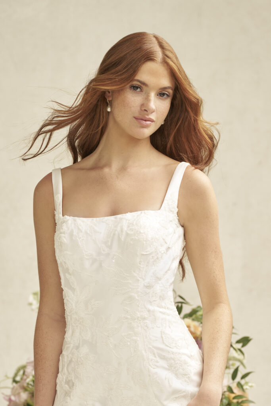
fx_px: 2257
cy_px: 203
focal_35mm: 200
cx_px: 136
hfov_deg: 6.9
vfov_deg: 10.3
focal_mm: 200
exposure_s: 1/125
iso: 400
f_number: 5
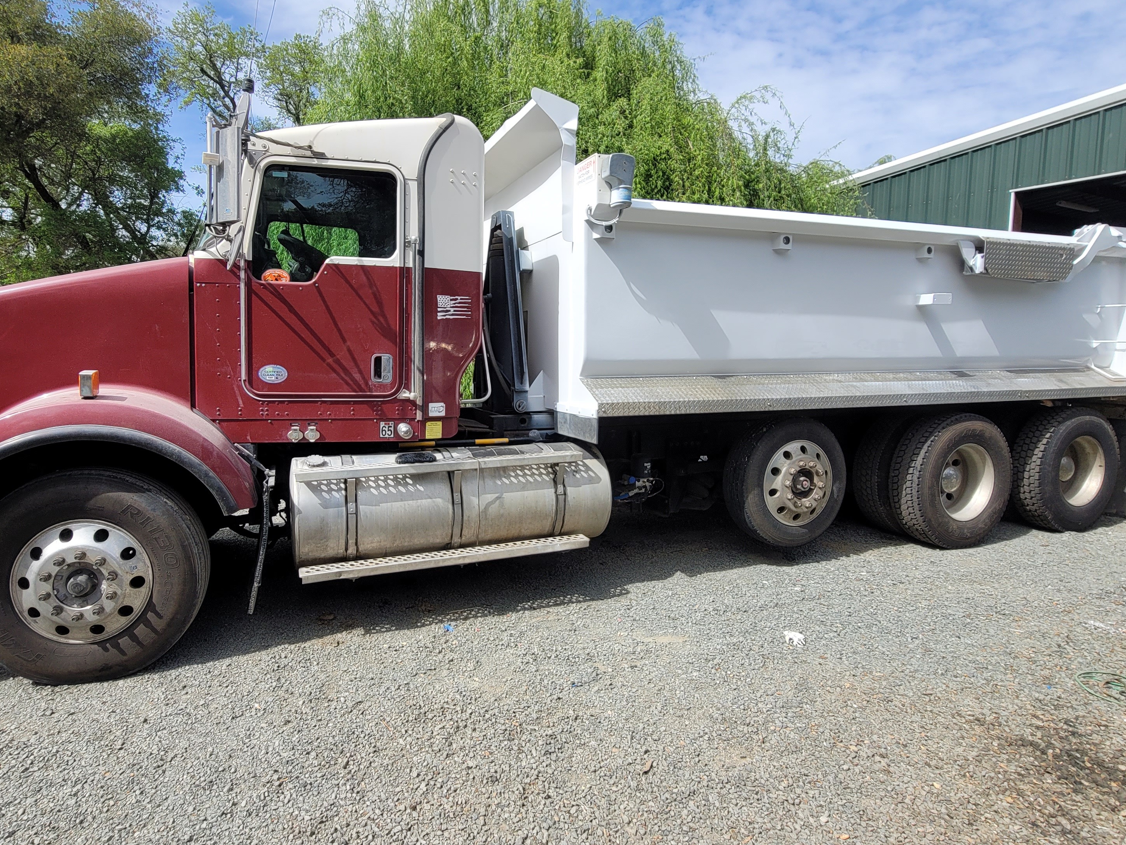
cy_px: 390
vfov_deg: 71.5
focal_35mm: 18
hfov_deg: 87.4
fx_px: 586
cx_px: 498
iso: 64
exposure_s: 1/1709
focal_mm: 2.2
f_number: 2.2
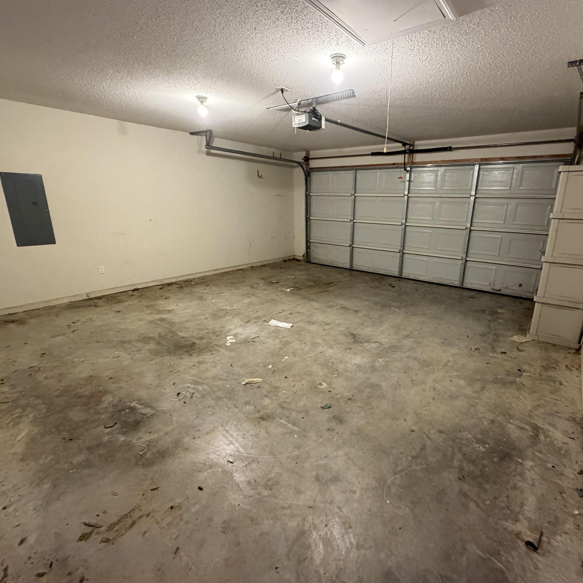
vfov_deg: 84.0
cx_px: 327
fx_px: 324
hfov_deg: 83.6
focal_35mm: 17
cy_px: 295
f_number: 2.2
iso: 640
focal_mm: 2.22
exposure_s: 1/60
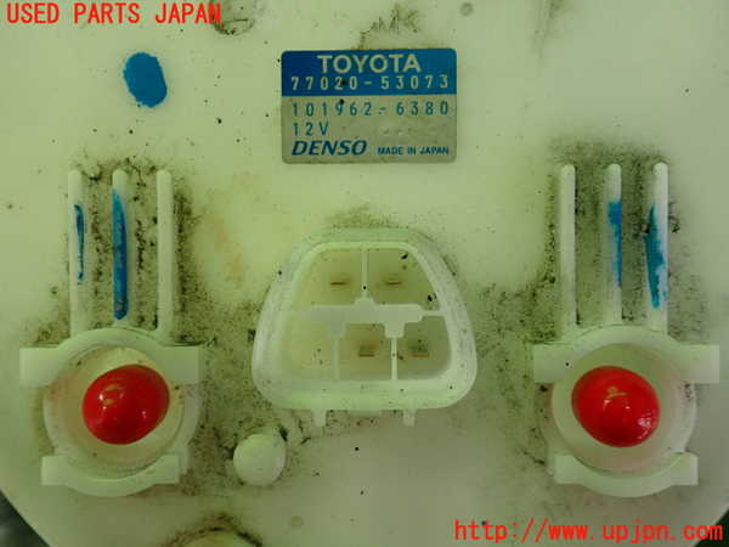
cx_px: 364
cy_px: 274
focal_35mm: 32
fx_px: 674
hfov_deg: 56.8
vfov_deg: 44.2
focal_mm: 5.79
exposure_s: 1/125
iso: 250
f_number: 2.4
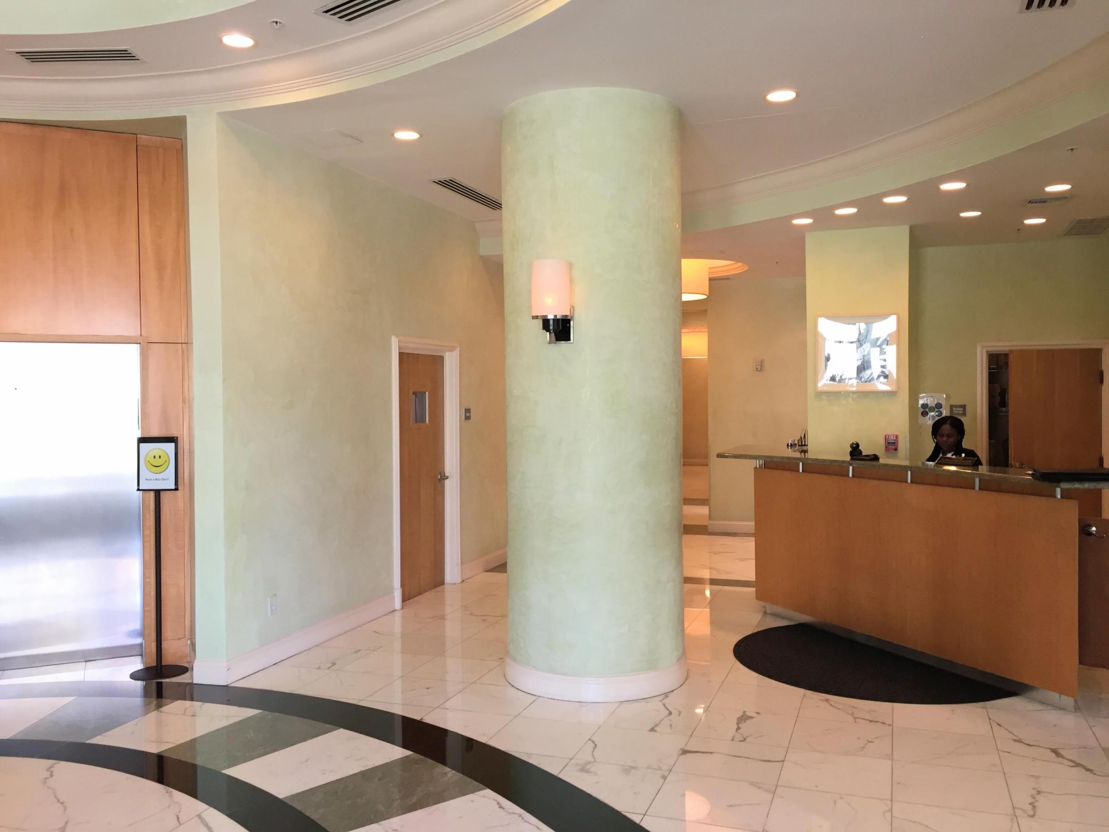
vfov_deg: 48.2
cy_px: 416
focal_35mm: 29
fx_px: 929
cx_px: 554
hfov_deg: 61.7
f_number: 2.2
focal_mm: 4.15
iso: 64
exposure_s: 1/30
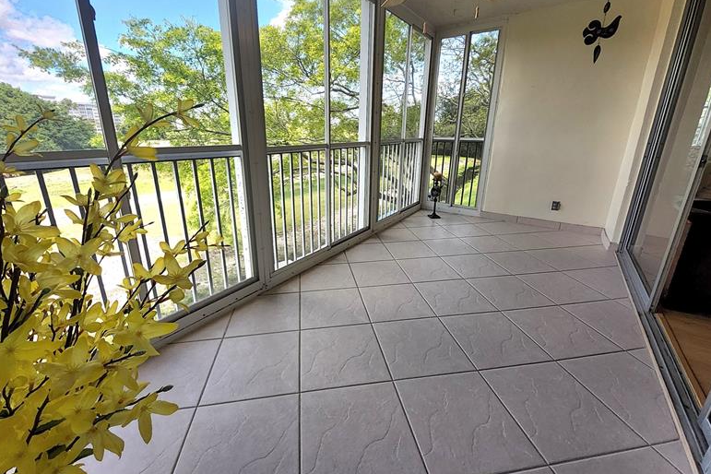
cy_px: 212
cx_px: 346
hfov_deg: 104.2
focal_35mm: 14
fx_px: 276
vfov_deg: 80.9
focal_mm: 1.13
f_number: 2.2
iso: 40
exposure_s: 1/120
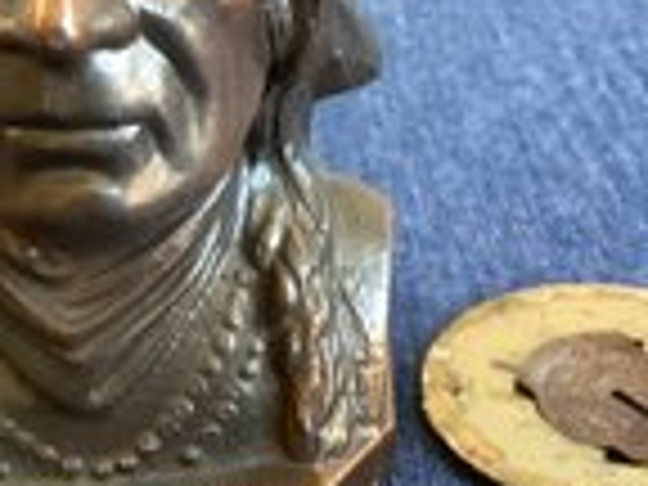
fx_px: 1385
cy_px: 16
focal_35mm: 74
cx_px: 340
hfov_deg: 26.3
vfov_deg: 19.4
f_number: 2.4
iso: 125
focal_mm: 3.3
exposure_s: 1/50
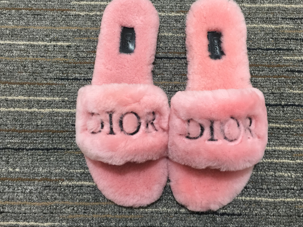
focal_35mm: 35
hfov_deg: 52.4
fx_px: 306
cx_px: 176
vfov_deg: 40.6
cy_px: 96
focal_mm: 4.15
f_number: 2.2
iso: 50
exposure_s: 1/17
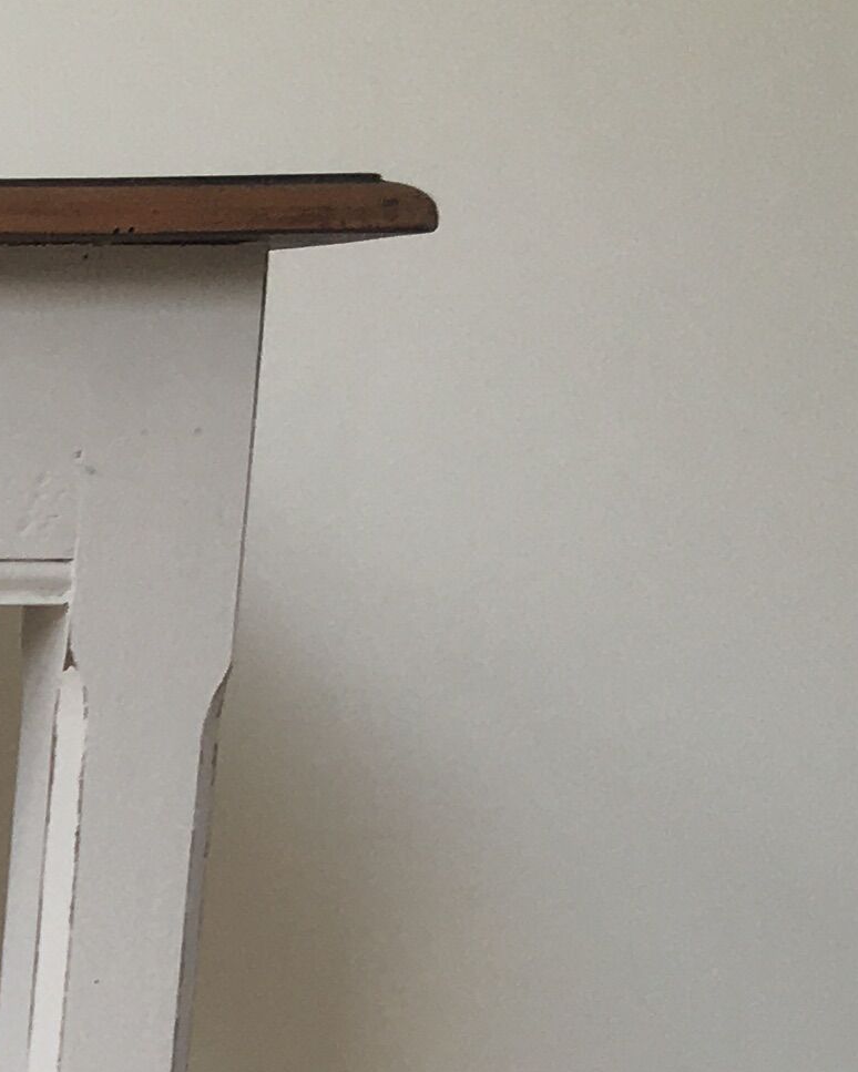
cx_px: -1091
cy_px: 1331
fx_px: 3744
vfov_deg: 15.6
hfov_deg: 11.3
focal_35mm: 118
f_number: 2.2
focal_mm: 4.15
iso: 25
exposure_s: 1/50
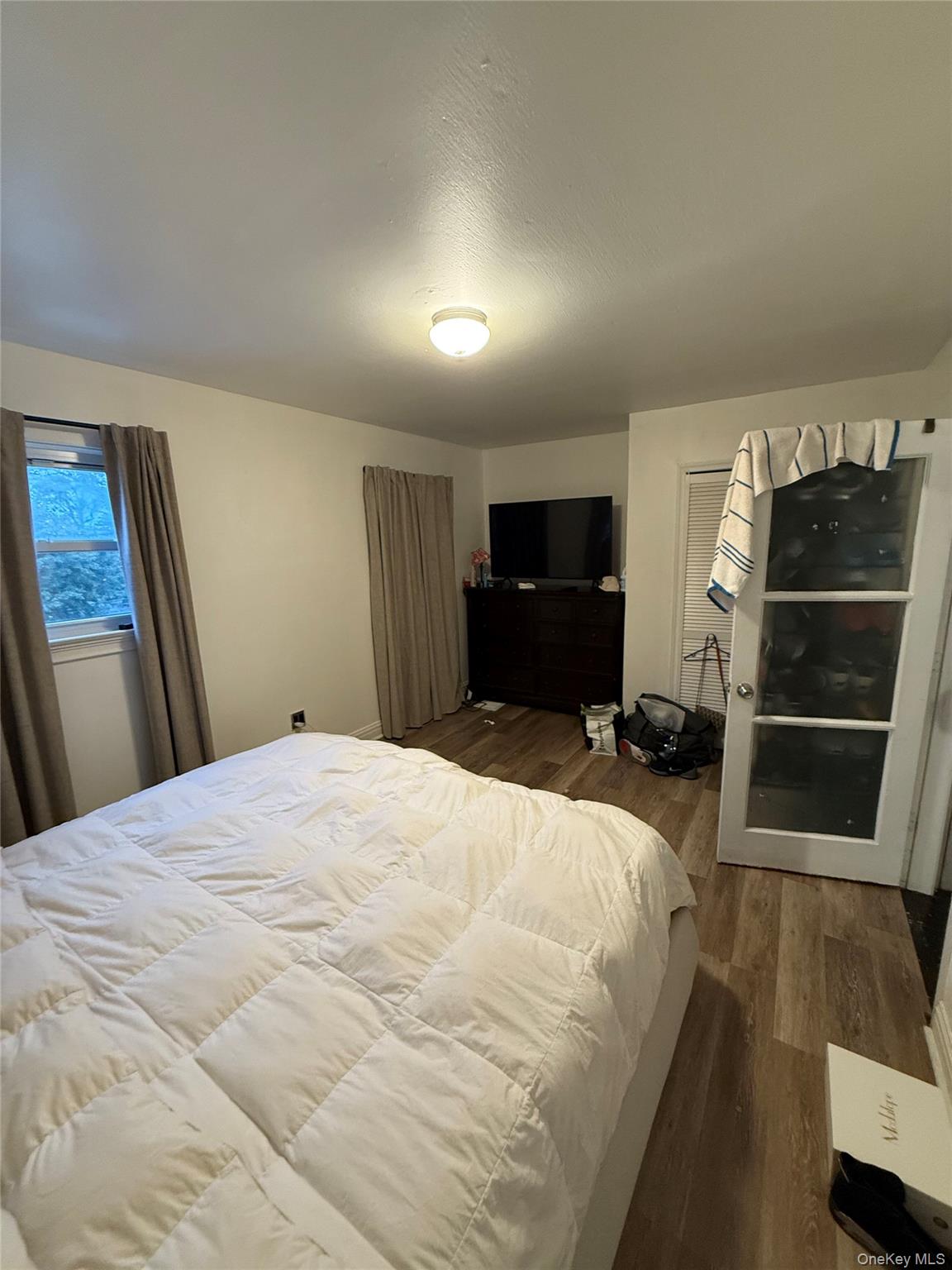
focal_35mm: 14
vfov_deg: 102.1
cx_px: 476
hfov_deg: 85.7
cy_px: 635
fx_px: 513
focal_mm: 2.22
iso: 320
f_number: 2.2
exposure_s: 1/60
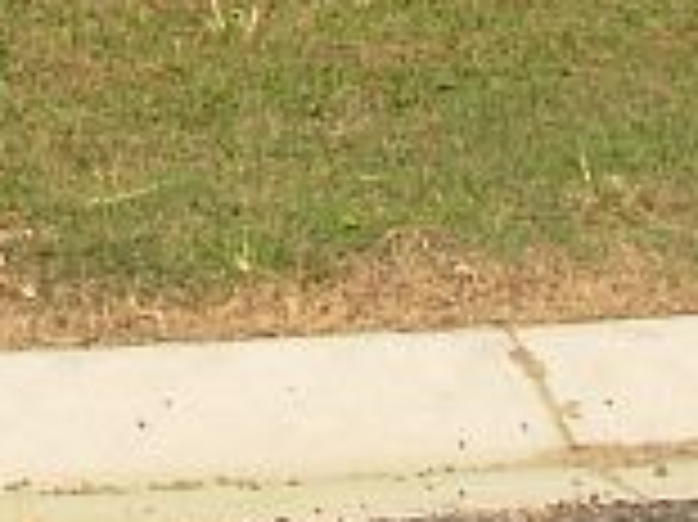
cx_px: -554
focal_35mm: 196
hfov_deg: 9.6
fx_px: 3949
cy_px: -711
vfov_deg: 7.1
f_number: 4.9
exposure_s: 1/470
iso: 50
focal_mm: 6.3
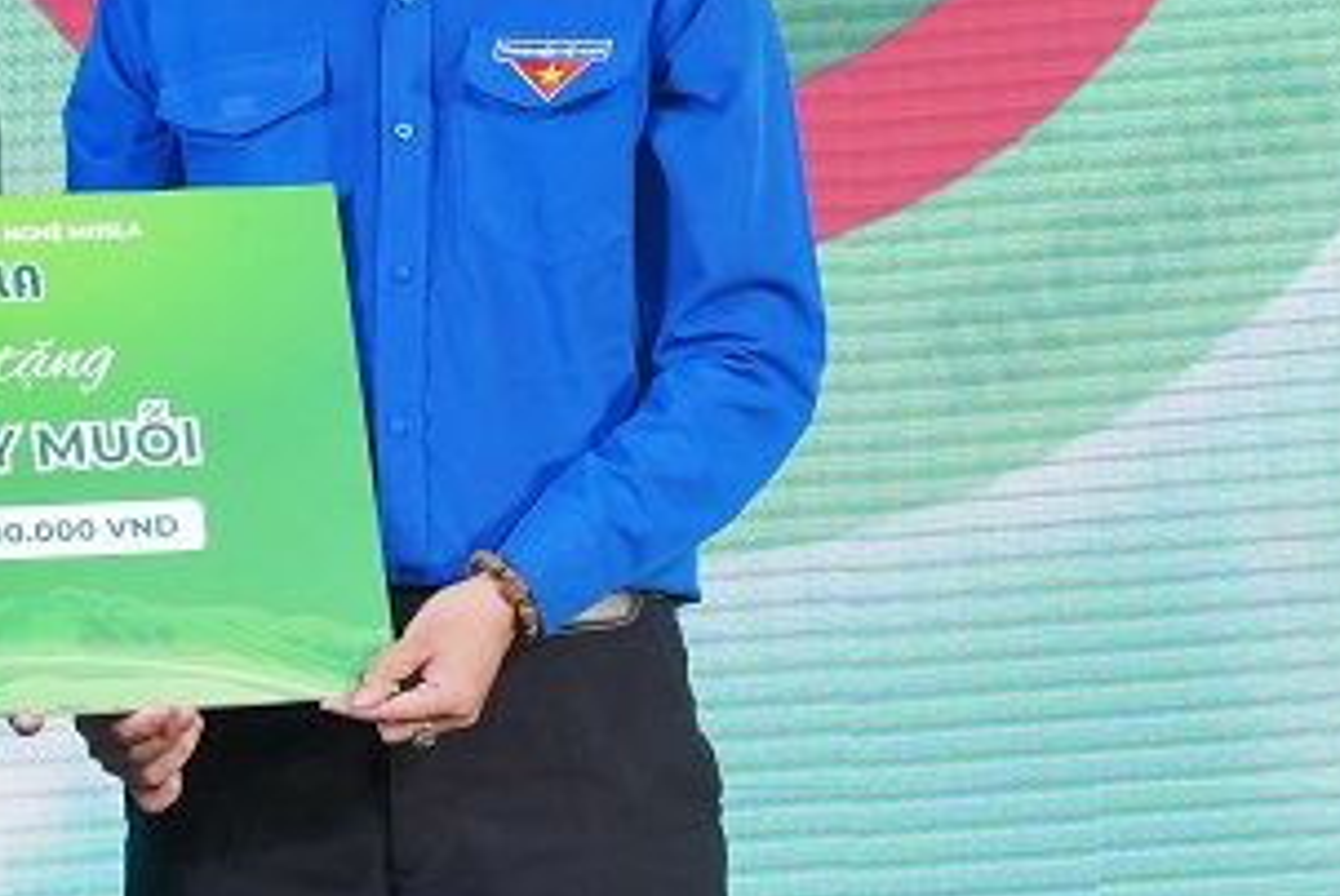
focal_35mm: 247
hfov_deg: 8.3
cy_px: -781
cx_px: 892
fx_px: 9220
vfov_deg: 5.5
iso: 500
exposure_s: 1/160
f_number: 5
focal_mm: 49.9
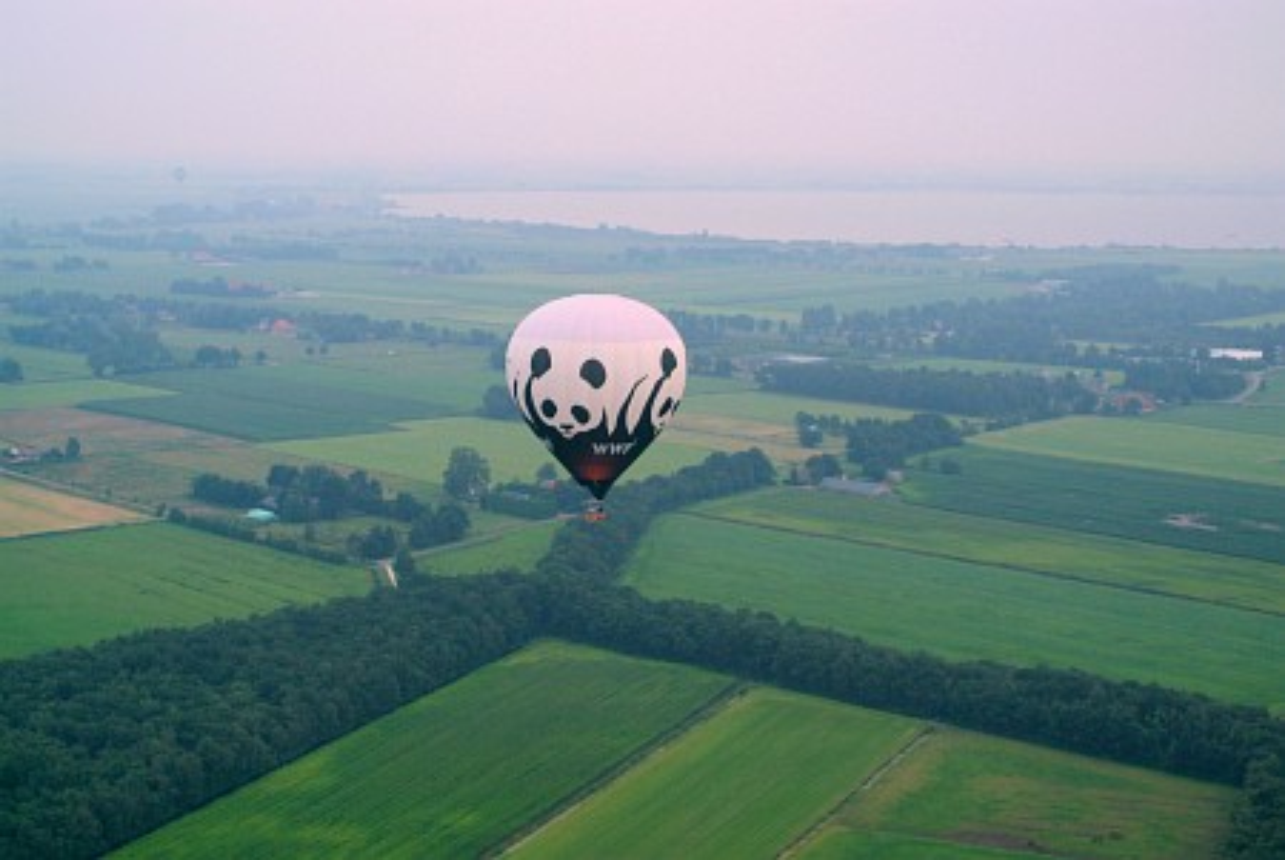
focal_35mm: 63
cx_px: 642
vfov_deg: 21.6
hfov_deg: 31.9
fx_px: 2251
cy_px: 430
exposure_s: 1/90
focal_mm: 42
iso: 800
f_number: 3.5
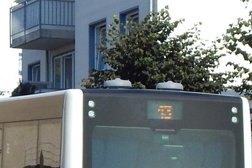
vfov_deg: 10.1
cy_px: 194
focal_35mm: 134
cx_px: 215
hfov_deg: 15.2
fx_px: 938
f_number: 7.1
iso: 125
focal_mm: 7.7
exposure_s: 1/400
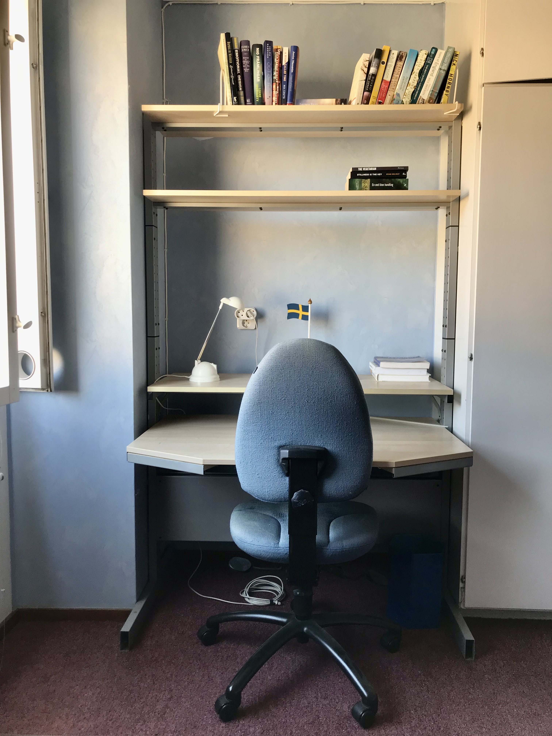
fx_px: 595
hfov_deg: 49.7
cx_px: 276
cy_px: 368
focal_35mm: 28
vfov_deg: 63.4
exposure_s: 1/50
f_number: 1.8
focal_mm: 3.99
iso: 25
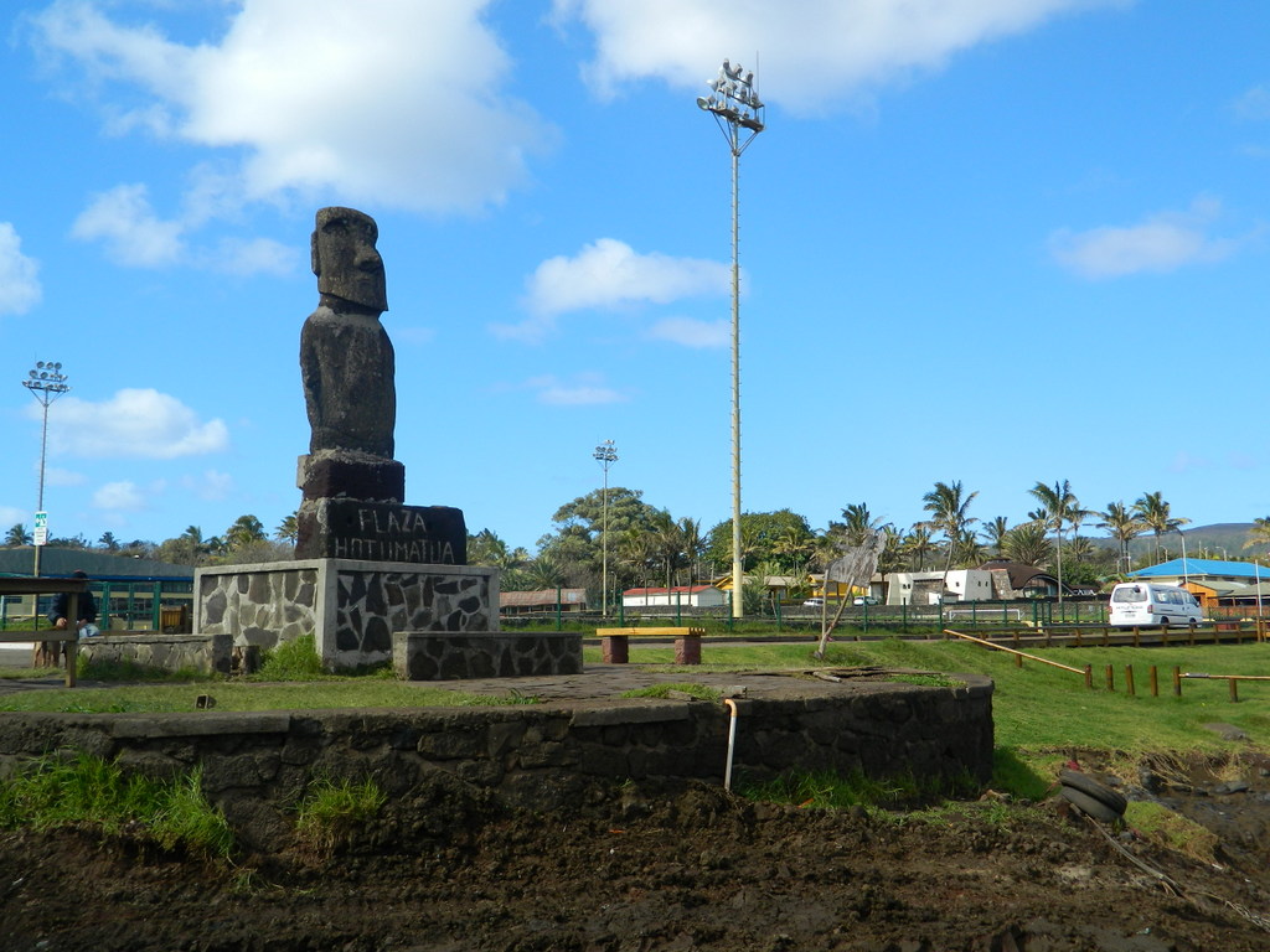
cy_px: 476
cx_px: 635
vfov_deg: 40.7
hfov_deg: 52.6
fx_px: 1284
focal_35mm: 35
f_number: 3.3
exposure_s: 1/800
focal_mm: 6.2
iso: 80
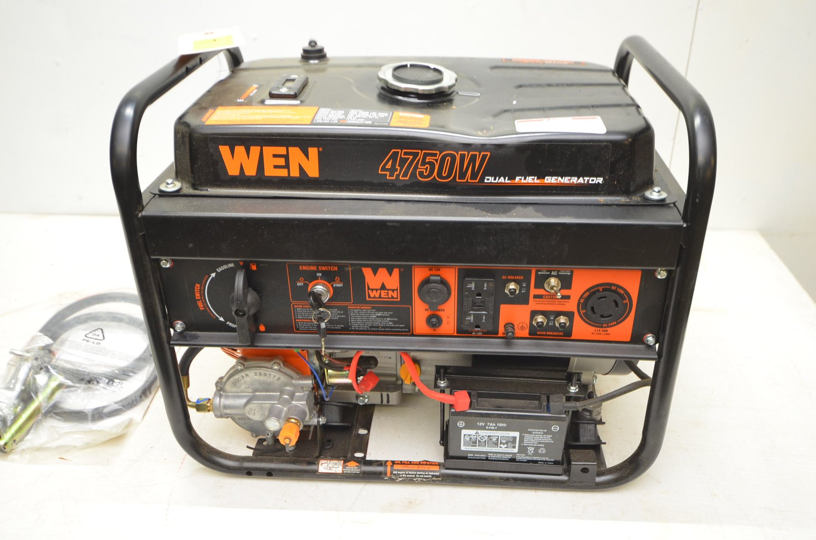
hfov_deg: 57.3
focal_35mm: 33
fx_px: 746
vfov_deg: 39.8
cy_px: 270
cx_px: 408
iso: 640
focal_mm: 22
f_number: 4.5
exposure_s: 1/60
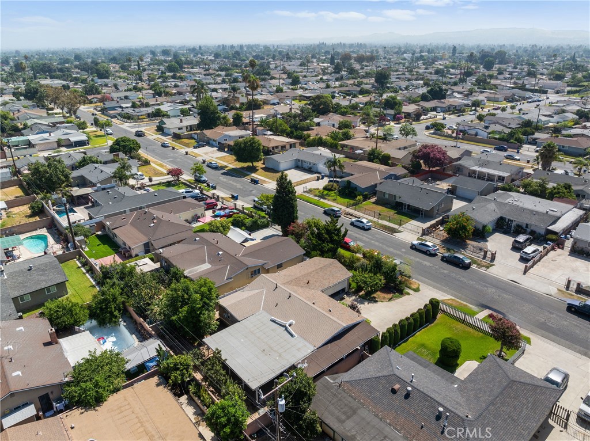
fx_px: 409
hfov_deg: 71.6
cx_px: 295
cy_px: 220
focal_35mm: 24
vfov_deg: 56.7
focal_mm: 12.29
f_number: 7.1
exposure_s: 1/400
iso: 100
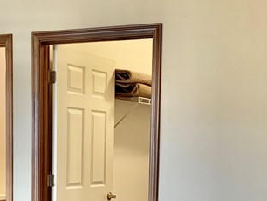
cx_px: 123
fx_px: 672
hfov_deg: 22.5
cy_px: 225
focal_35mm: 87
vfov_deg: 16.4
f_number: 1.8
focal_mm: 4.25
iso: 250
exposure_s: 1/60
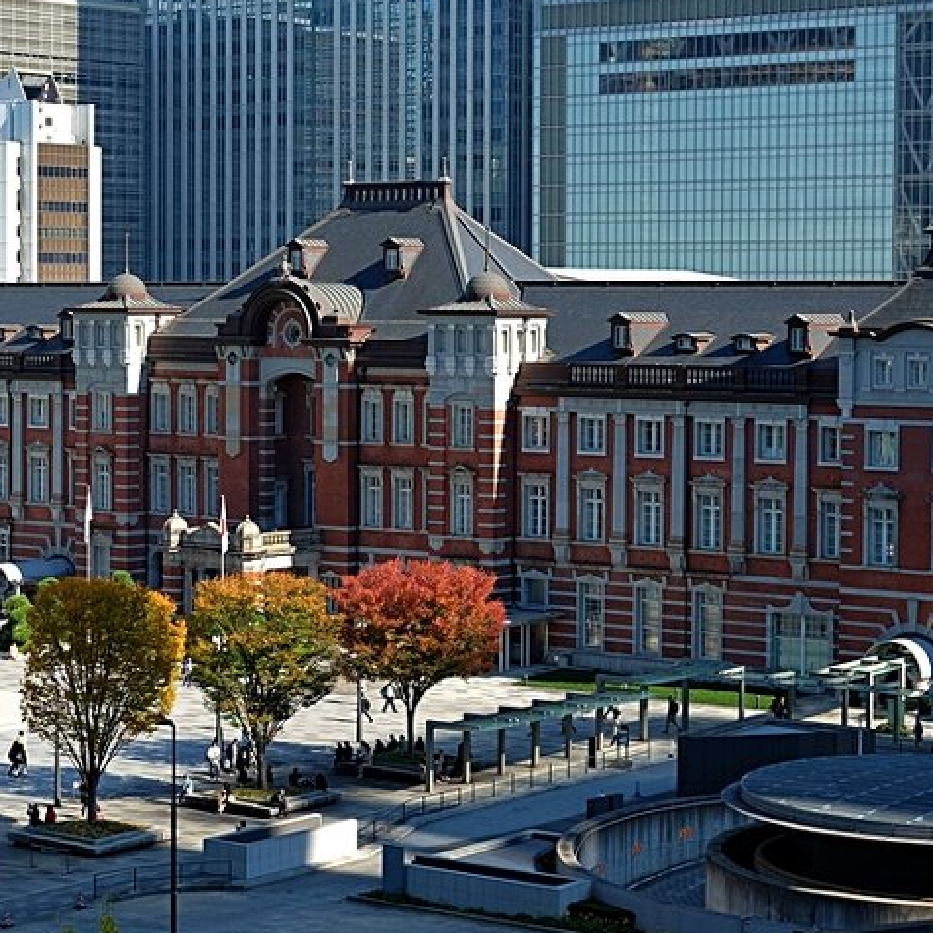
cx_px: 310
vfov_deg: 19.7
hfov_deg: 19.7
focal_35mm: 88
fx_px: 2683
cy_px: 444
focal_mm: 27
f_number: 5.6
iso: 200
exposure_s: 1/340
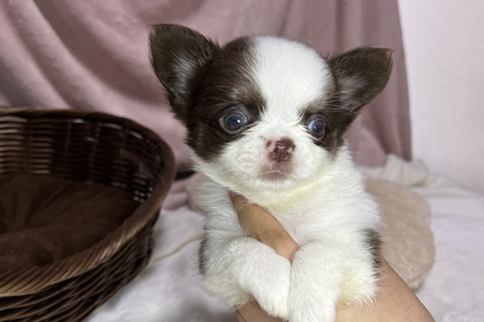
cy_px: 182
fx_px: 403
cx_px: 244
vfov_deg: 43.5
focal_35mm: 30
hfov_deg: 62.0
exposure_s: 1/60
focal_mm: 5.1
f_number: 1.6
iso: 125
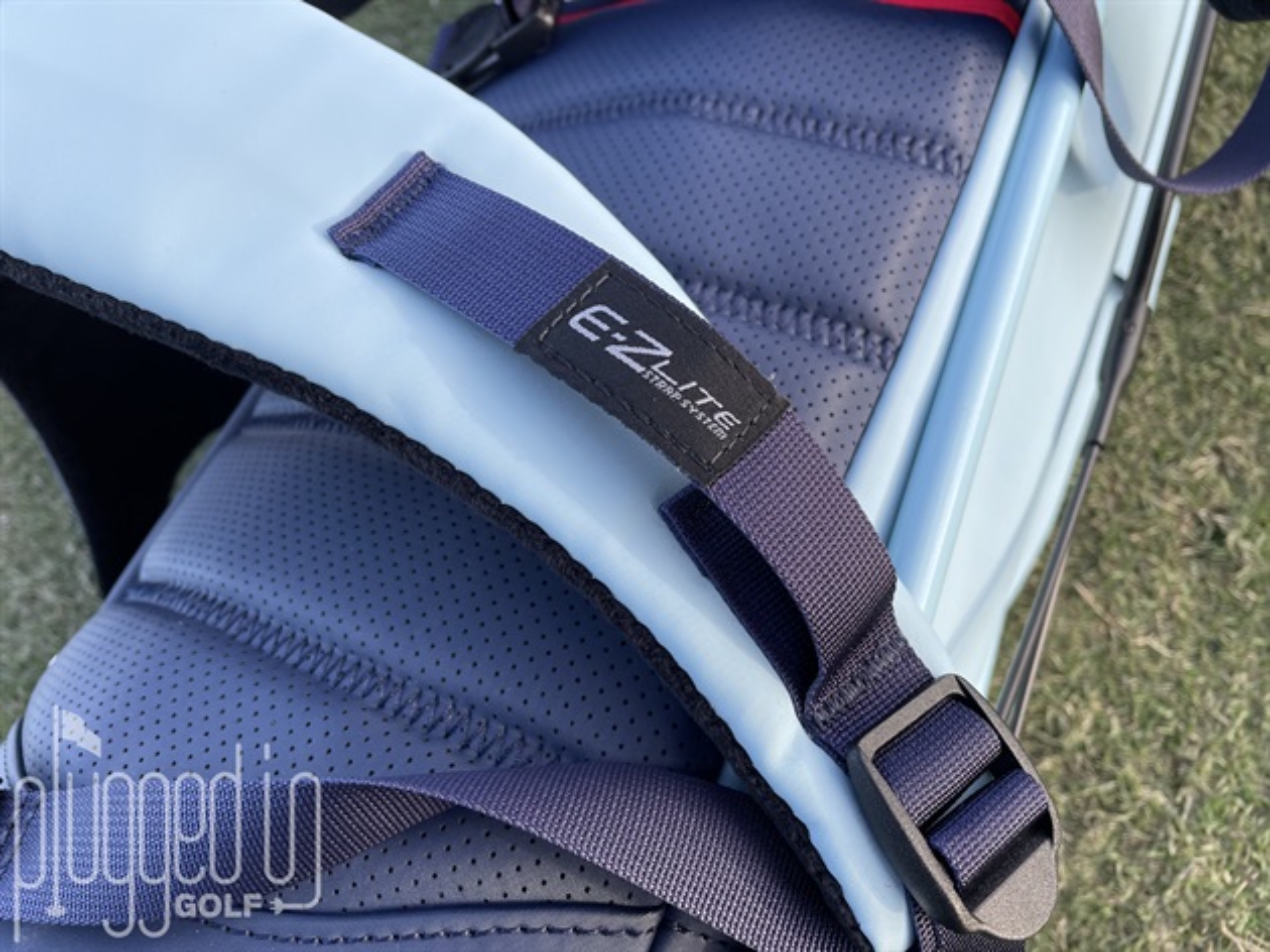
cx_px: 635
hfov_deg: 67.3
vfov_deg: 53.0
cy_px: 476
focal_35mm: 26
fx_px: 954
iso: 32
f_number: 1.6
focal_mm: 4.2
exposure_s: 1/397
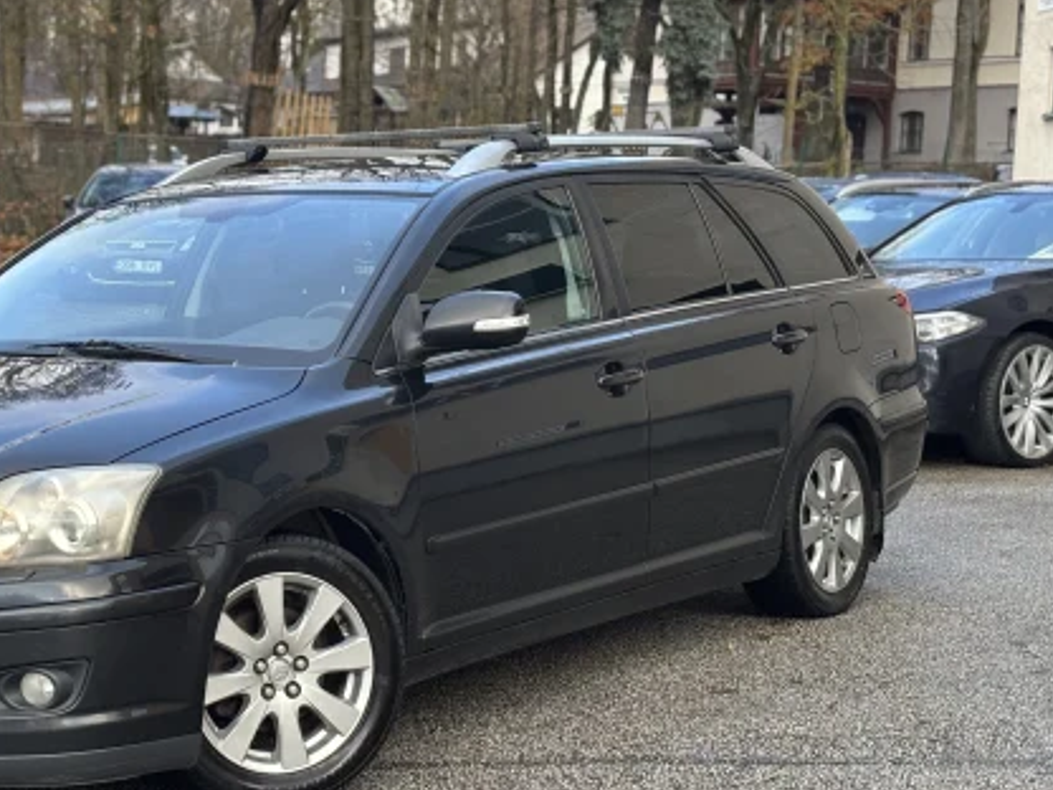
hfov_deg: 24.2
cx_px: 268
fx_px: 2434
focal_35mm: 80
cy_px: 410
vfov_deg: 18.4
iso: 32
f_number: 1.6
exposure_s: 1/234
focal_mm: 5.96
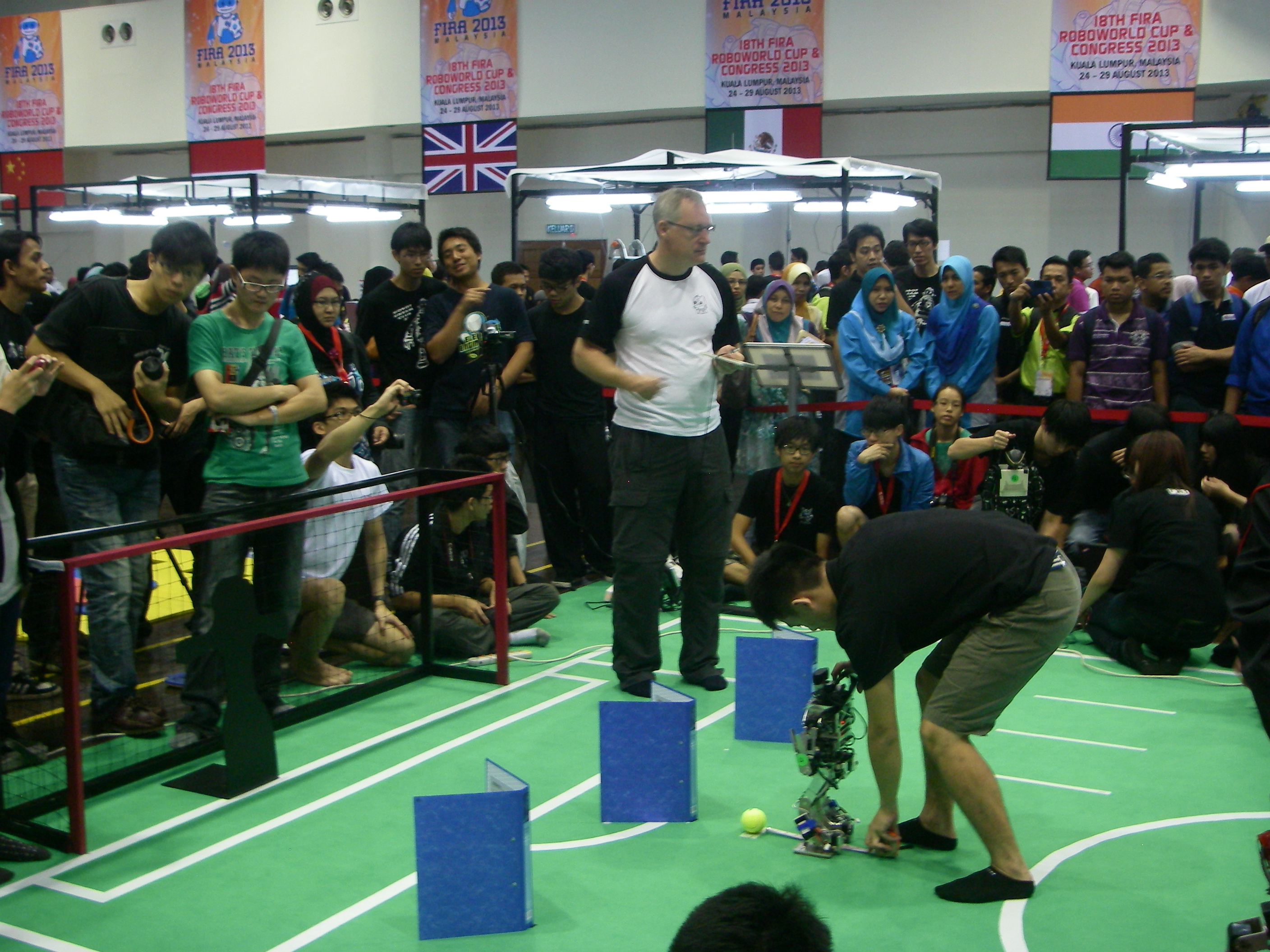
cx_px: 635
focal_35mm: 44
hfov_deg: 42.9
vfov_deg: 32.9
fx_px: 1614
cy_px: 476
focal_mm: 7.3
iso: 200
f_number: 3.4
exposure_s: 1/20
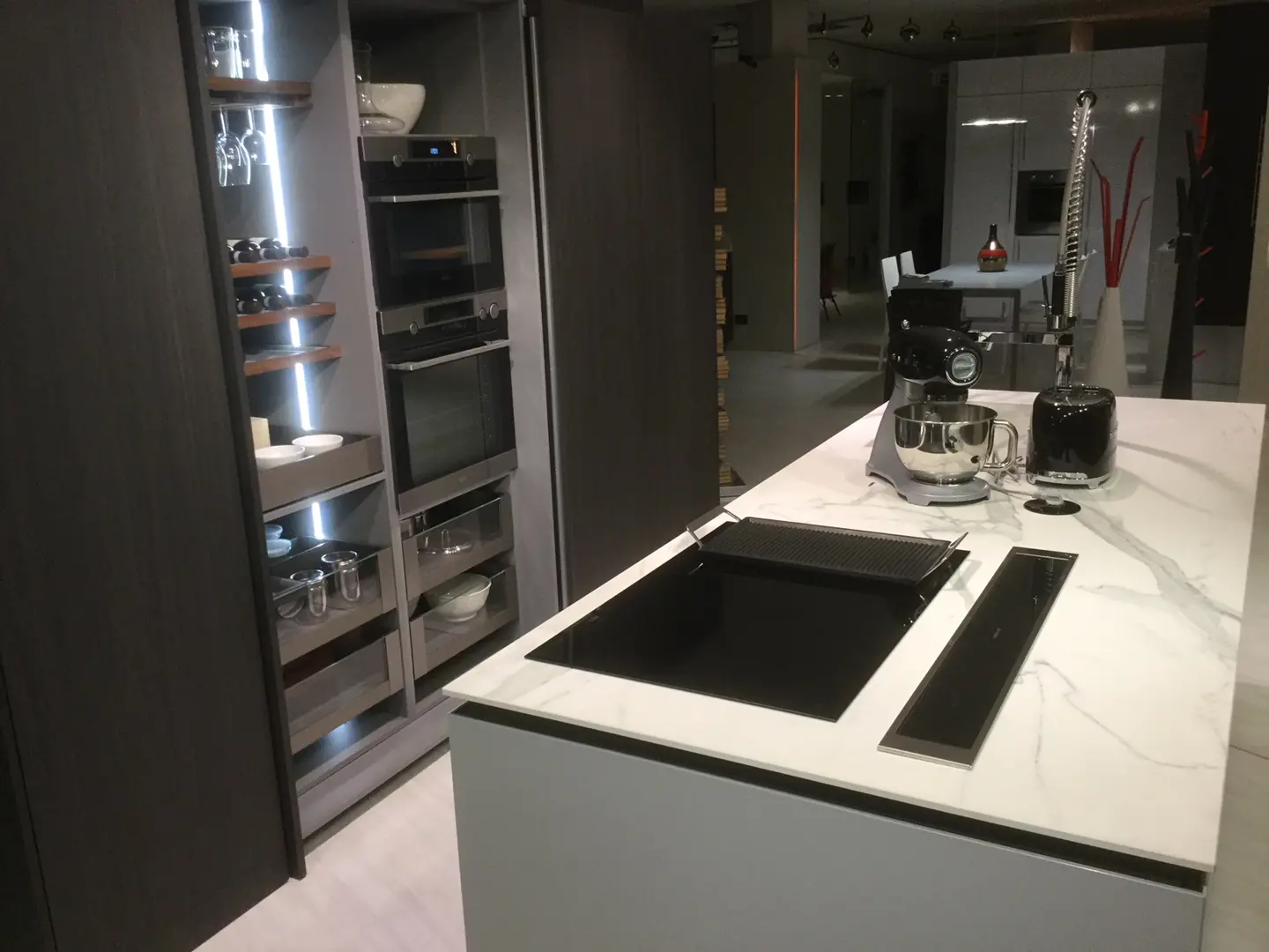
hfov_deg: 58.4
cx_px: 634
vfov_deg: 45.4
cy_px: 476
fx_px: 1136
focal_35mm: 31
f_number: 2.4
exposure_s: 1/33
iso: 64
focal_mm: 3.3
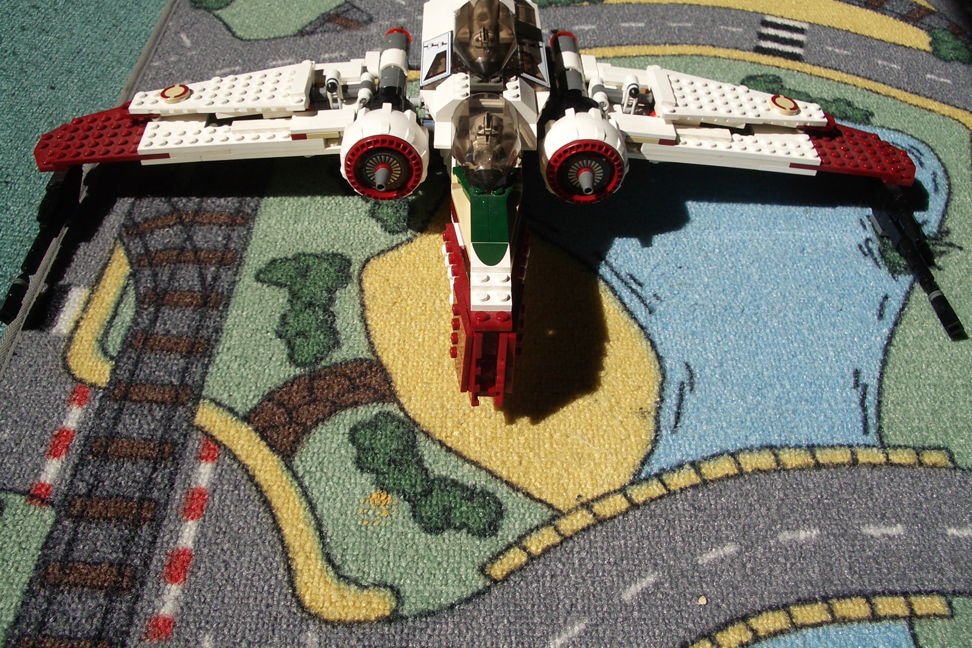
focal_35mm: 37
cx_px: 485
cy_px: 287
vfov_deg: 35.9
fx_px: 999
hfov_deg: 51.9
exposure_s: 1/500
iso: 80
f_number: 4.3
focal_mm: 5.8
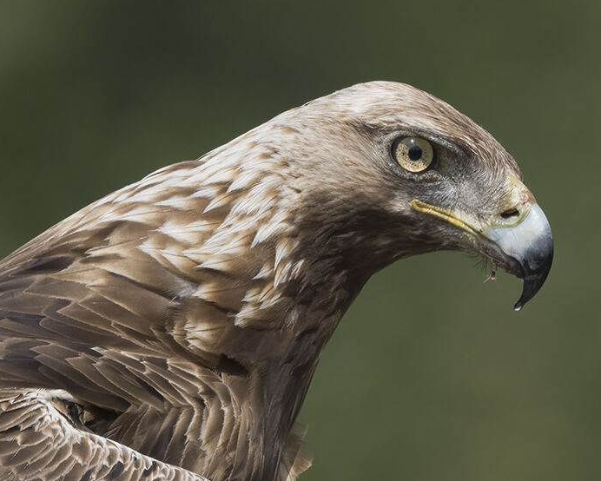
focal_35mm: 1952
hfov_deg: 1.0
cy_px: 679
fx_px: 34731
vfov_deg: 0.8
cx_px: -227
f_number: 10
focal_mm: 600
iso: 800
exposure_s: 1/1000
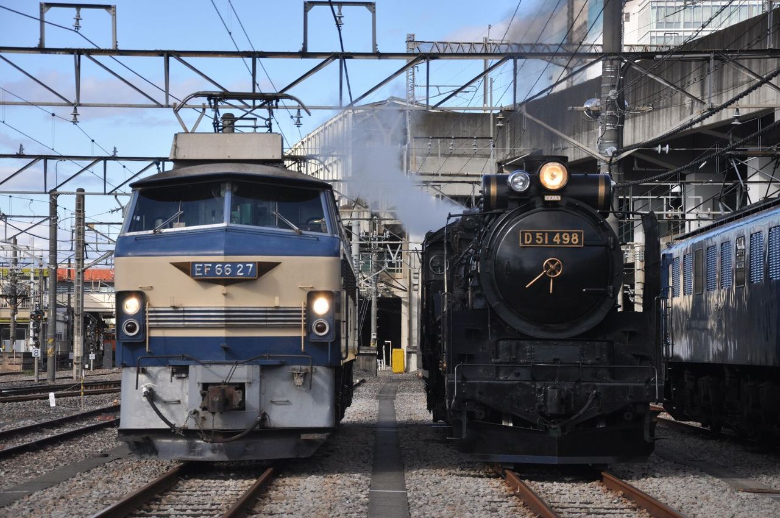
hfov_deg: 20.6
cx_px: 390
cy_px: 259
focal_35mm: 99
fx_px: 2142
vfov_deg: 13.8
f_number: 6.3
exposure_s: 1/1600
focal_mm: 66
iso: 400
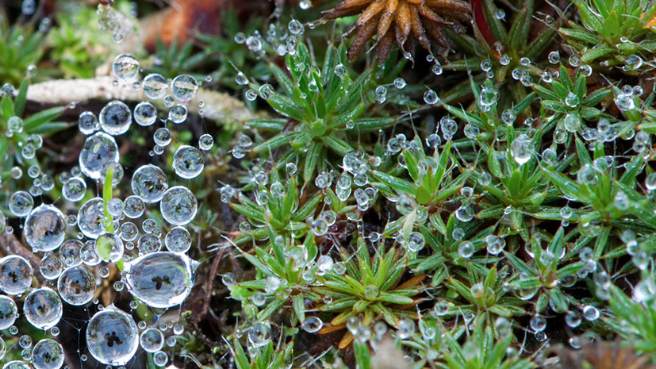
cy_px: 243
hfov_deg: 9.5
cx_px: 140
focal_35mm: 226
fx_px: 3929
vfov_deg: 5.4
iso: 200
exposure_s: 1/1.67
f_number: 18
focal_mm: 85
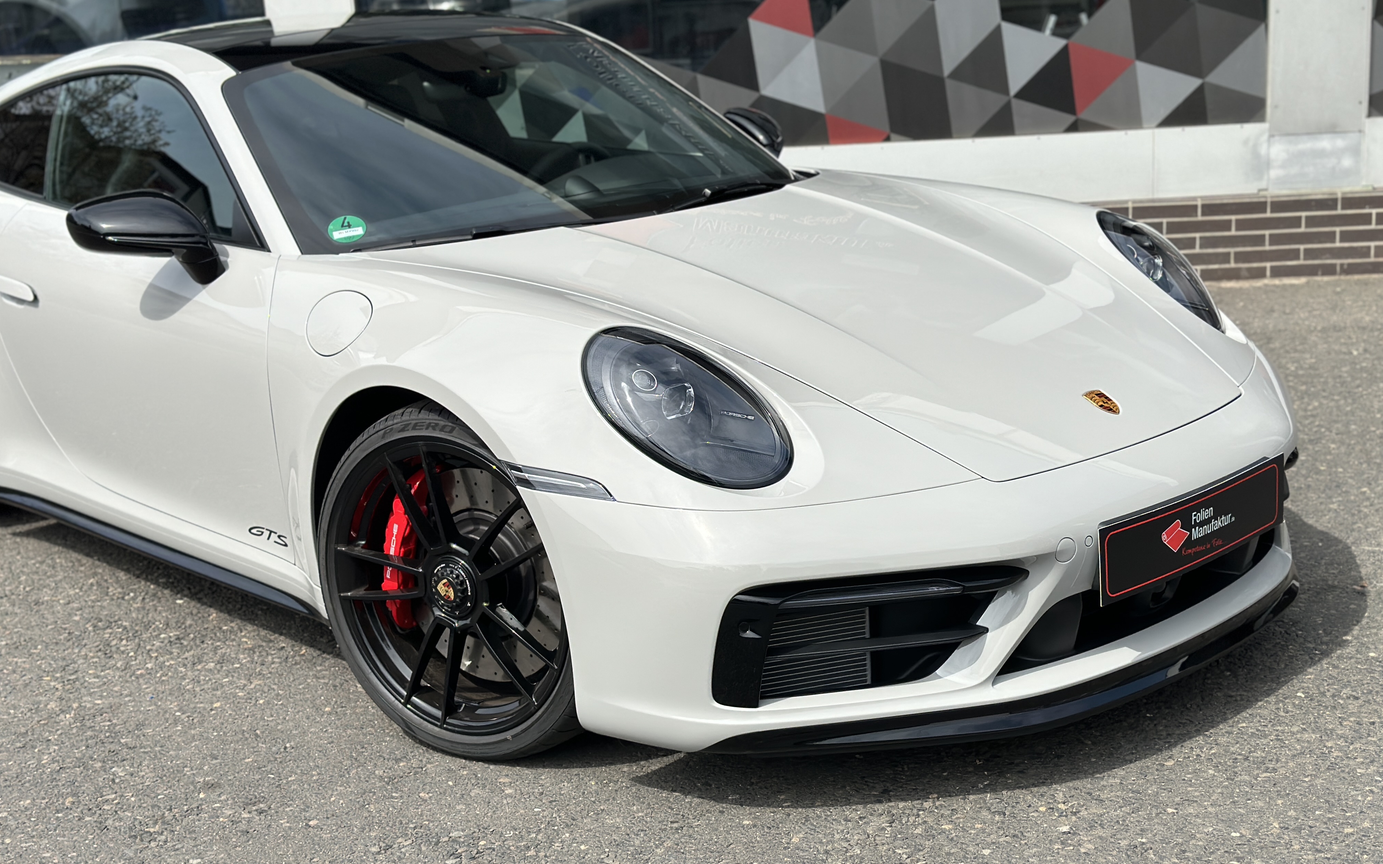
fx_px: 1922
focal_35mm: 51
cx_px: 692
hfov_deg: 39.6
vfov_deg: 25.3
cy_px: 441
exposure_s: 1/7092
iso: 100
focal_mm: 6.86
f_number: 1.78
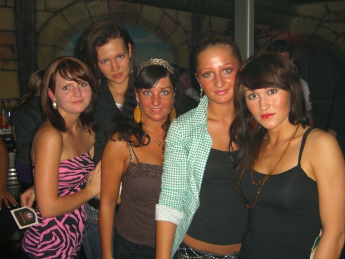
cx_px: 172
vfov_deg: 37.7
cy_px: 130
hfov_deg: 49.0
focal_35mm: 38
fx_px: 379
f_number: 2.8
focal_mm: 7.9
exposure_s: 1/60
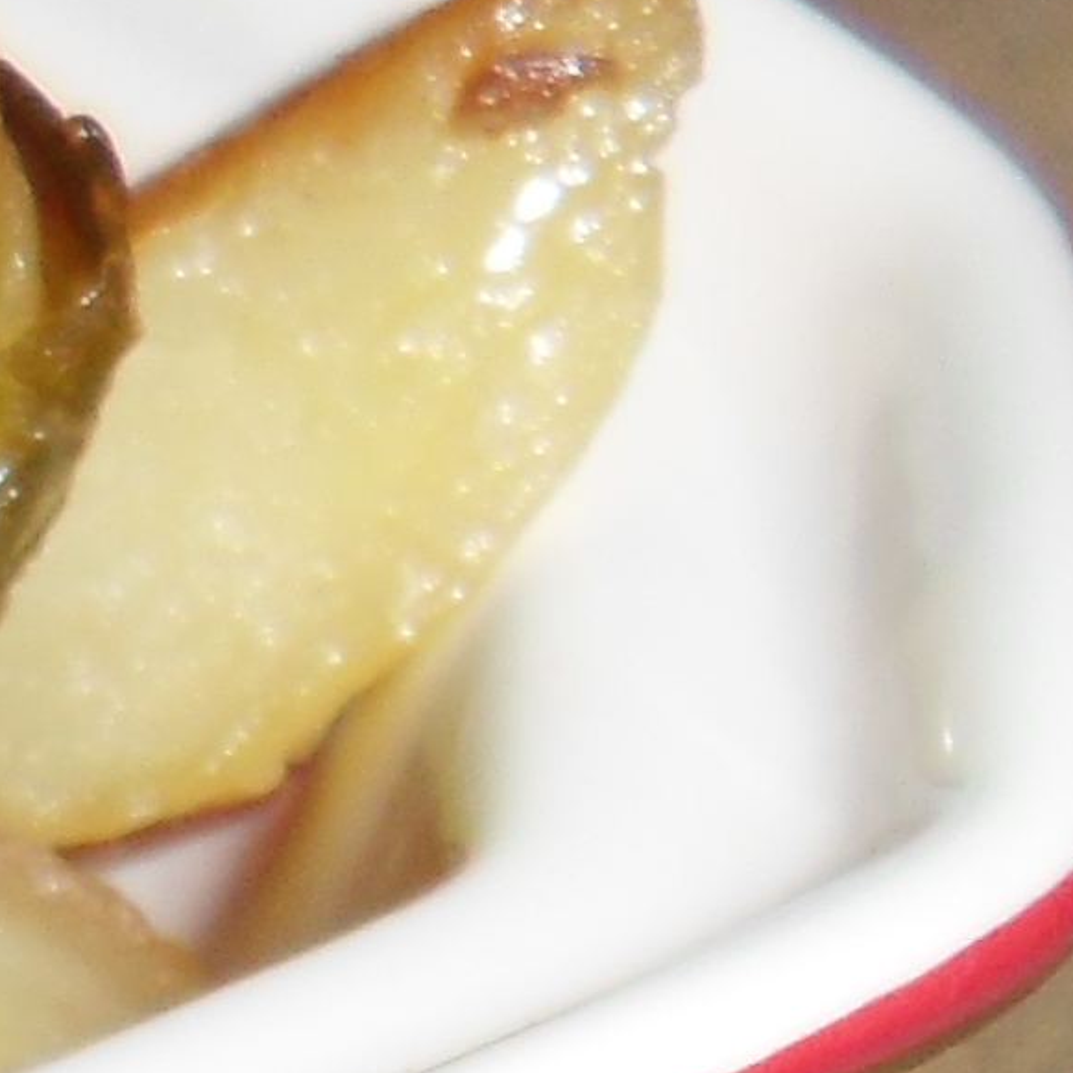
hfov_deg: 9.7
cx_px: -1928
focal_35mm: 146
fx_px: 5120
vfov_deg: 11.4
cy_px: 1679
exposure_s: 1/45
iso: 100
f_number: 7.5
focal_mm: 4.2
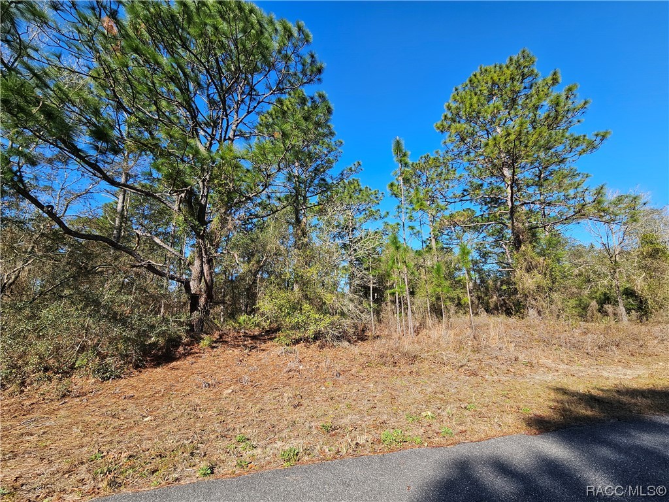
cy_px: 251
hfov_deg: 106.2
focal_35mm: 13
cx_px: 334
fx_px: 251
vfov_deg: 89.9
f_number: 2.2
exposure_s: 1/1024
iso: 50
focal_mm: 2.2
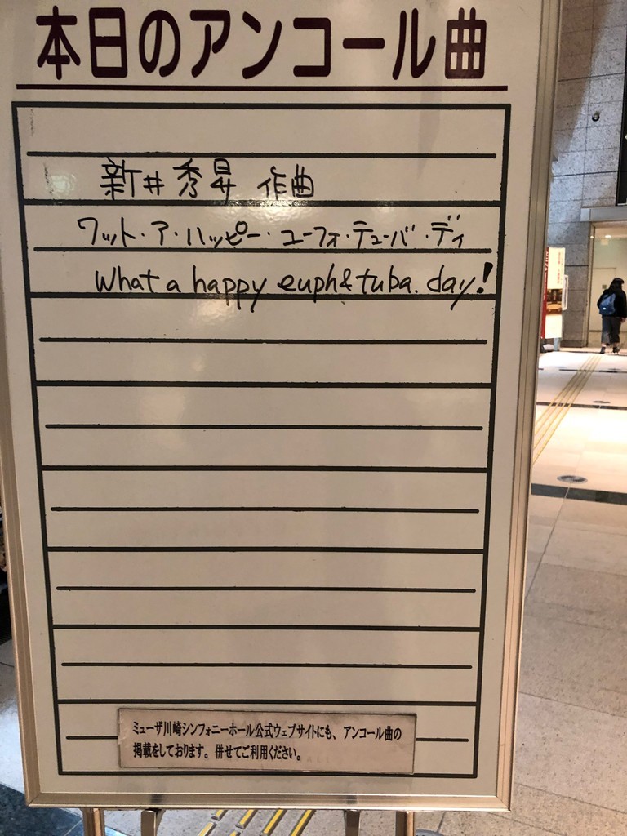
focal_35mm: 28
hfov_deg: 49.7
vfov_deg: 63.4
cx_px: 314
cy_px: 418
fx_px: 676
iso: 100
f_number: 1.8
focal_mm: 4
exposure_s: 1/14
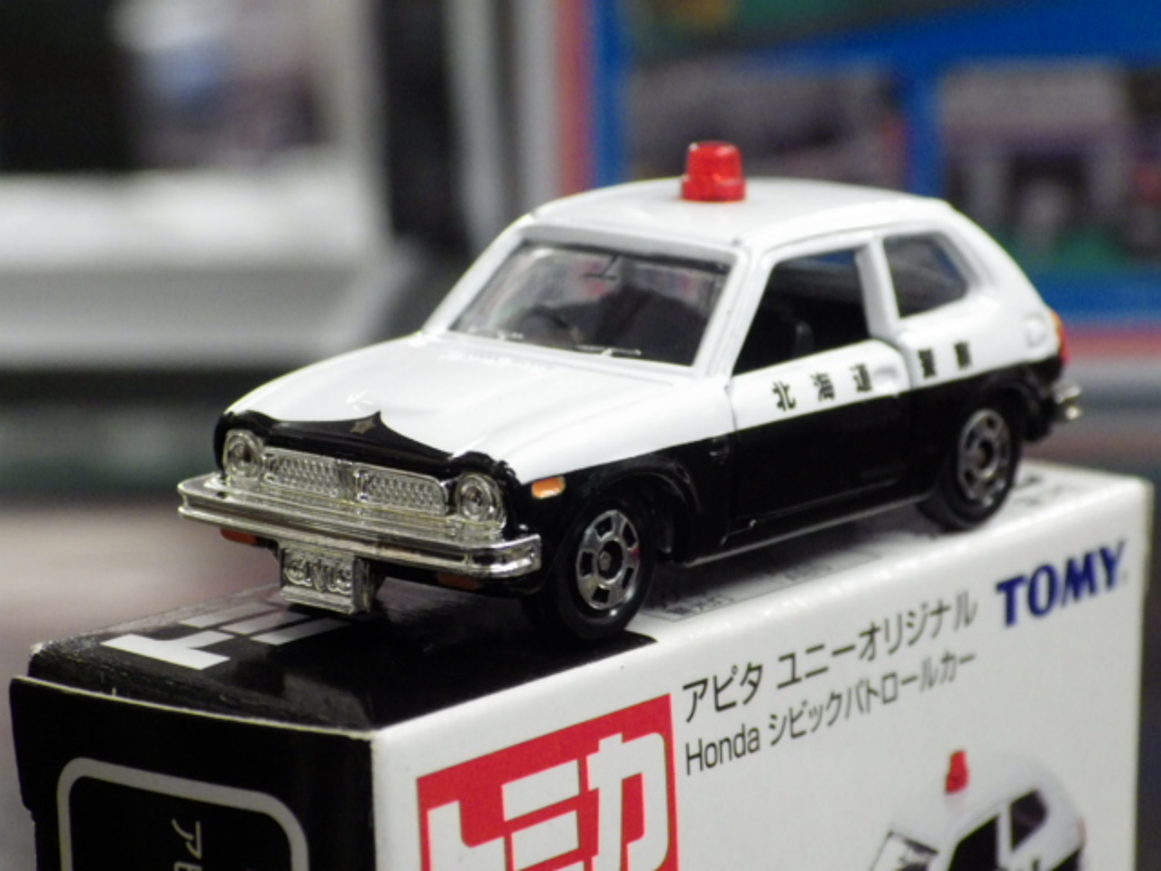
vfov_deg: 12.5
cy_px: 436
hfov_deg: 16.6
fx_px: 3991
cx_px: 580
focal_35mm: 119
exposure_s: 1/30
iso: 800
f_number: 4.8
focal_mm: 21.3
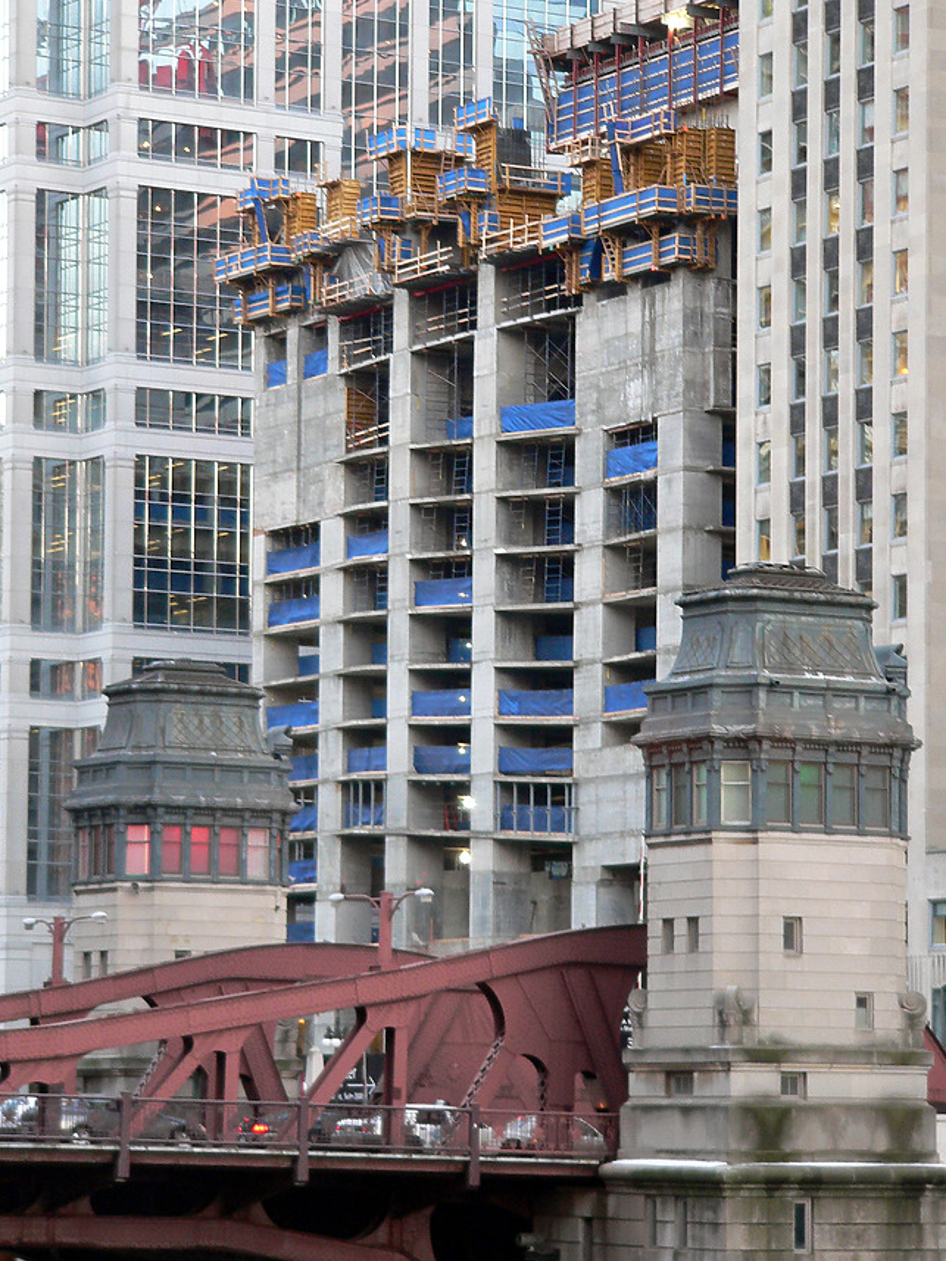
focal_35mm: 126
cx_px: 455
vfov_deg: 15.6
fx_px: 4590
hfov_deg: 11.8
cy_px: 606
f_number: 2.8
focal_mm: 20
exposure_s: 1/30
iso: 200
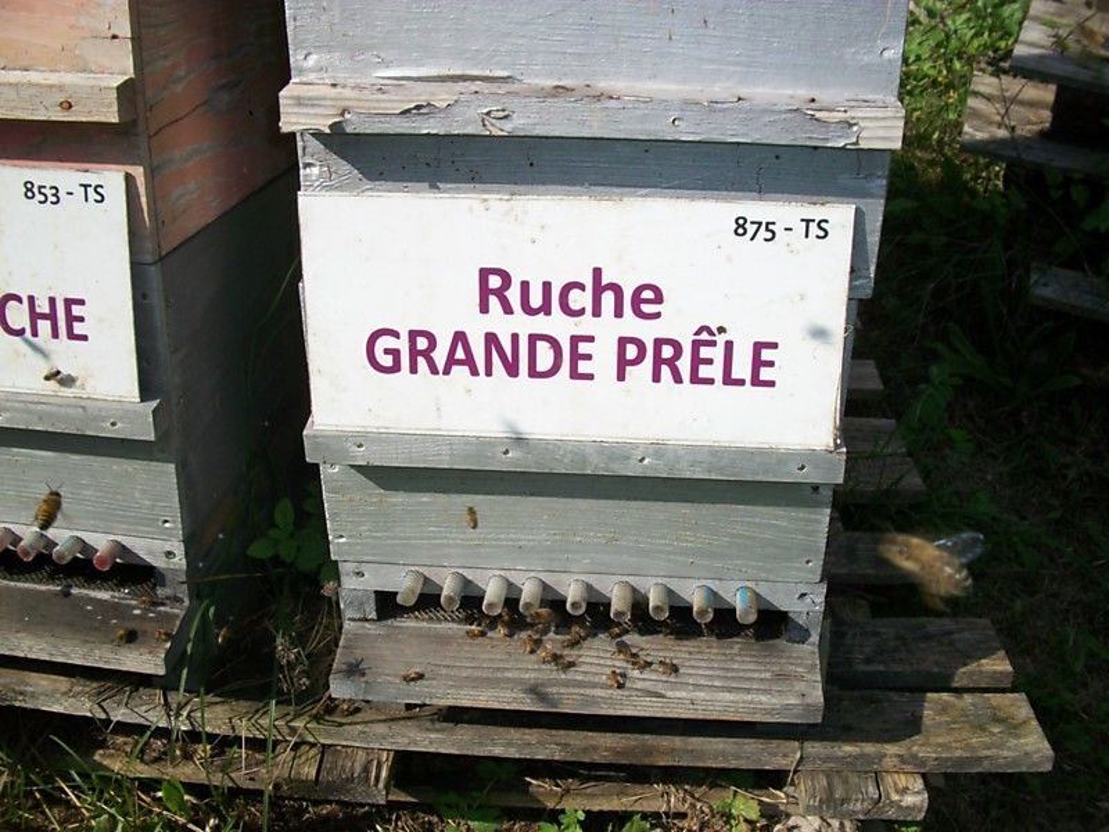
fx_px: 1025
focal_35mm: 32
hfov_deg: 56.8
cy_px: 416
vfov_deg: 44.2
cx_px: 554
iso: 80
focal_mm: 5.7
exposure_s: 1/500
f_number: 5.5
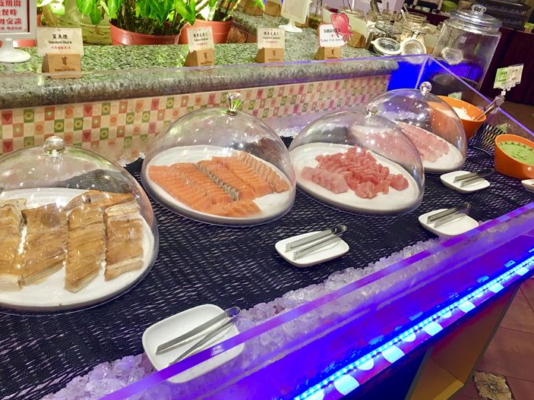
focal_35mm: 33
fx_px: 509
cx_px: 245
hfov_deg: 55.3
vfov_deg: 42.8
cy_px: 175
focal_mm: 4.15
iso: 40
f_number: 2.2
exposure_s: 1/15
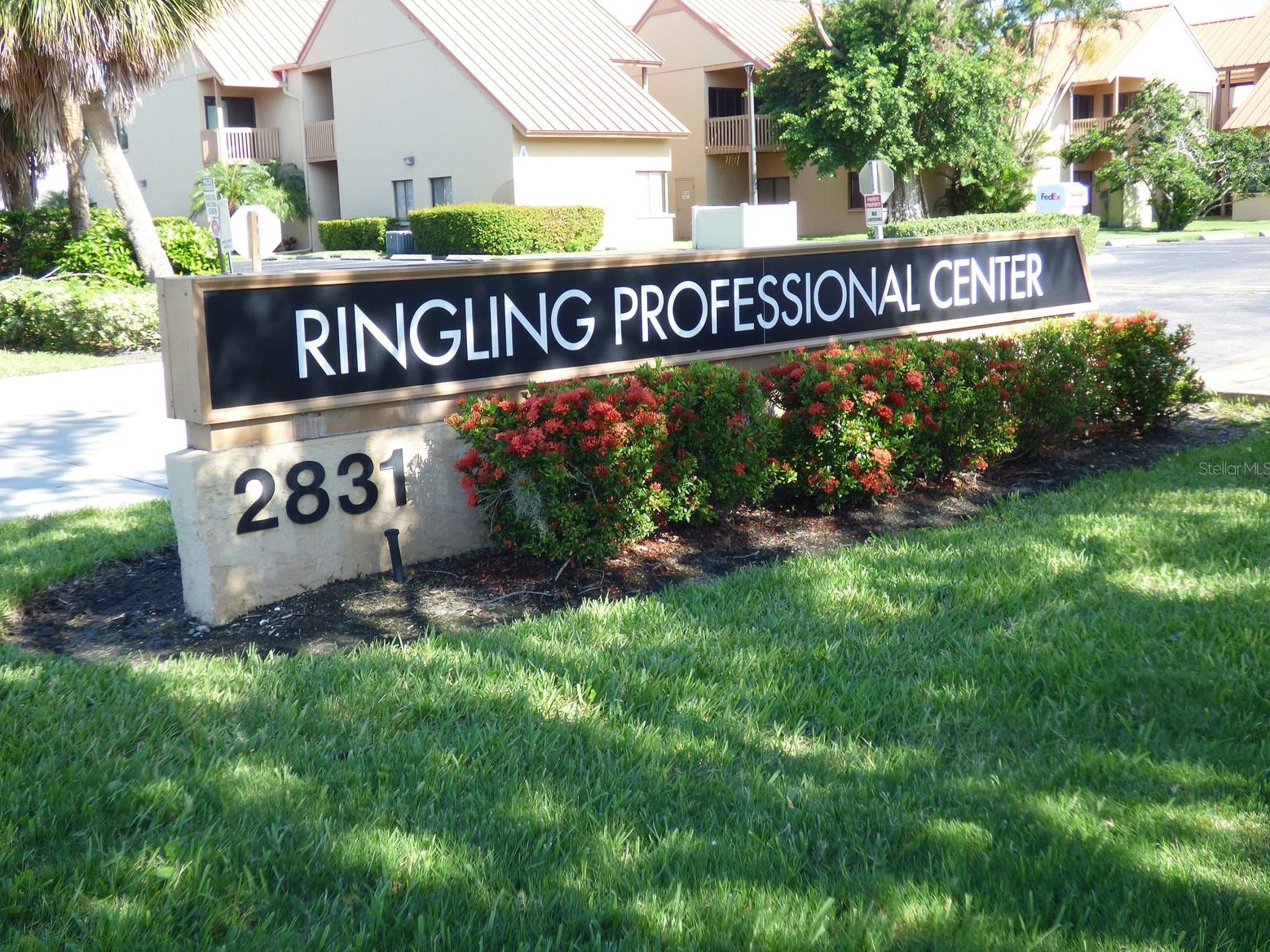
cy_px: 468
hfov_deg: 49.0
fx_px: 1394
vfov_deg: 37.7
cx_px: 624
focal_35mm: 38
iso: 125
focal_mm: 6.47
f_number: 3.5
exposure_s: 1/250
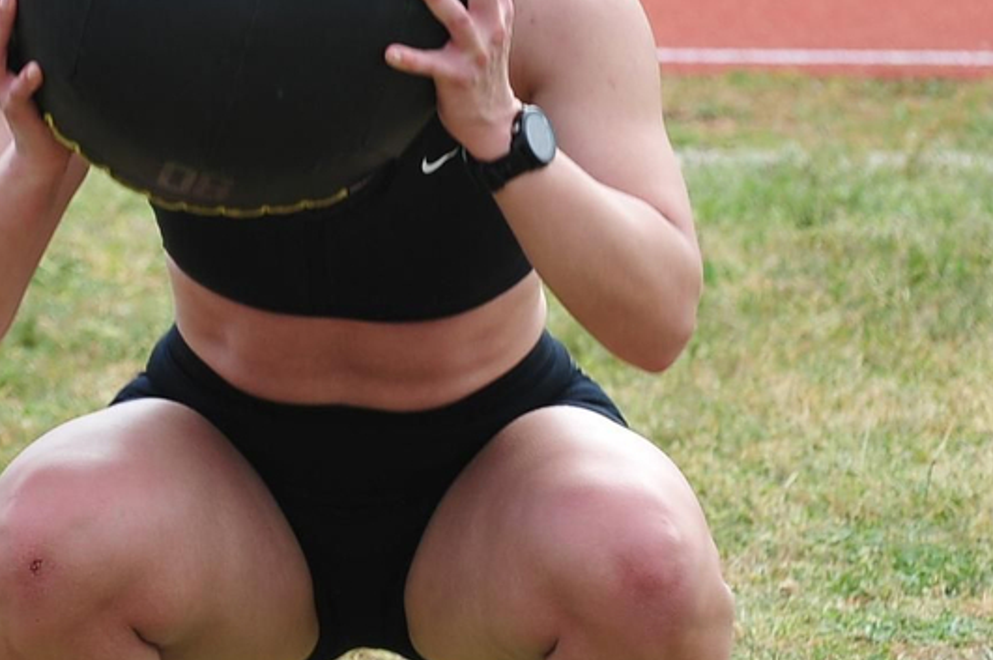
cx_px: 262
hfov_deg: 4.4
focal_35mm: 467
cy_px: -25
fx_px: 12869
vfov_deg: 2.9
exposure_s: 1/320
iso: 320
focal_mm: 155
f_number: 7.1
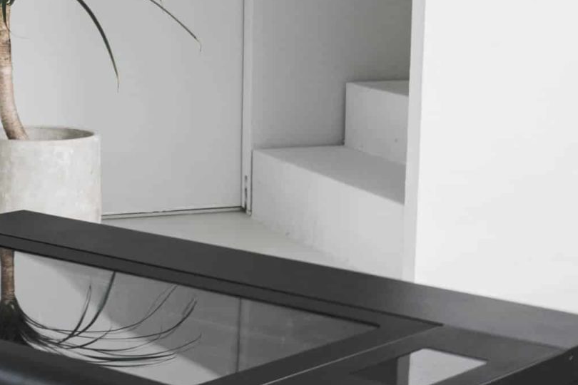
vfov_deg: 14.9
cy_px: 342
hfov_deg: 22.0
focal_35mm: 91
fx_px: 1461
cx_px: 103
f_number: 16
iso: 125
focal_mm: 24
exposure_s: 1/4
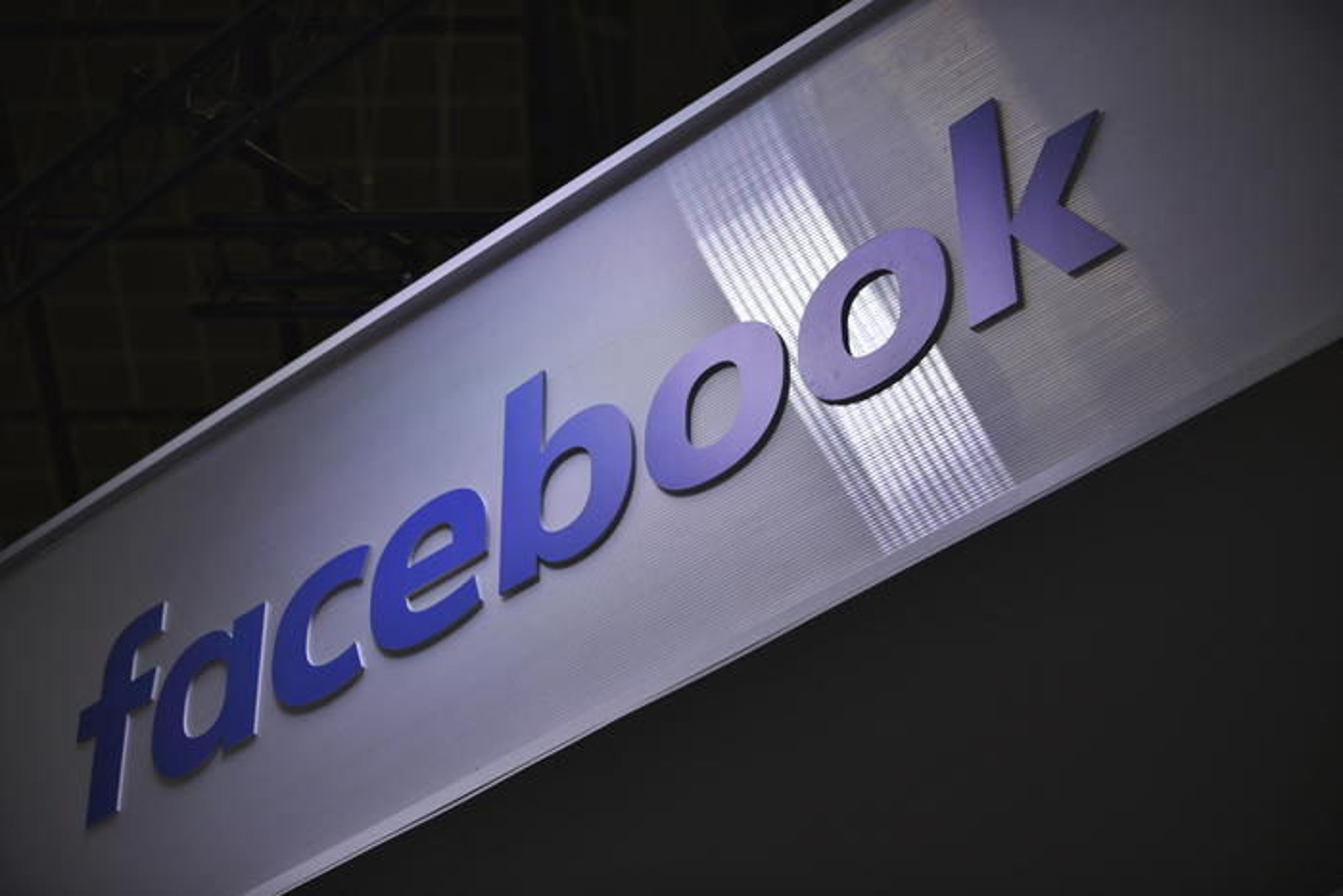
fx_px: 2985
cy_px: 448
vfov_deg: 17.1
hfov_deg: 25.4
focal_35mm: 80
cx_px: 672
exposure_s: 1/1250
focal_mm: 80
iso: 100
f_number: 2.8
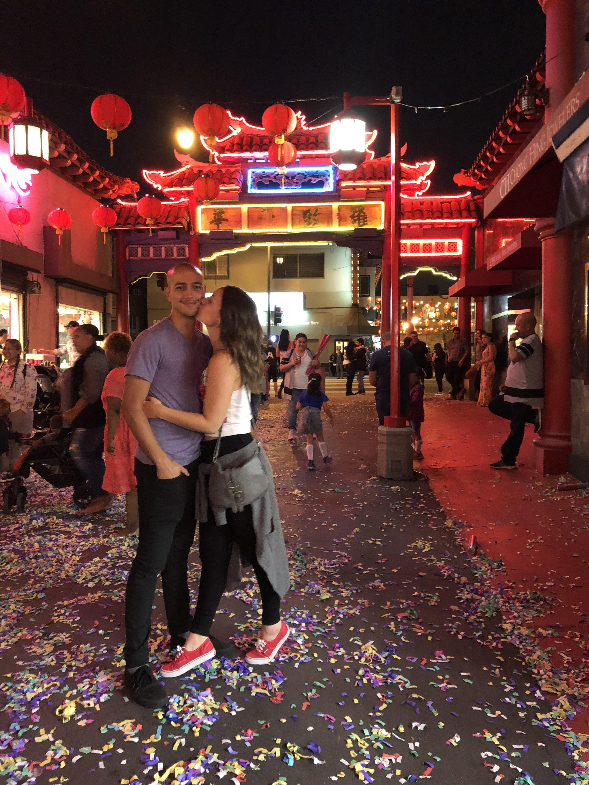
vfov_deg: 63.4
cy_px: 392
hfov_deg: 49.7
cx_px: 294
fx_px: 635
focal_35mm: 28
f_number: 1.8
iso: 100
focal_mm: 3.99
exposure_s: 1/4
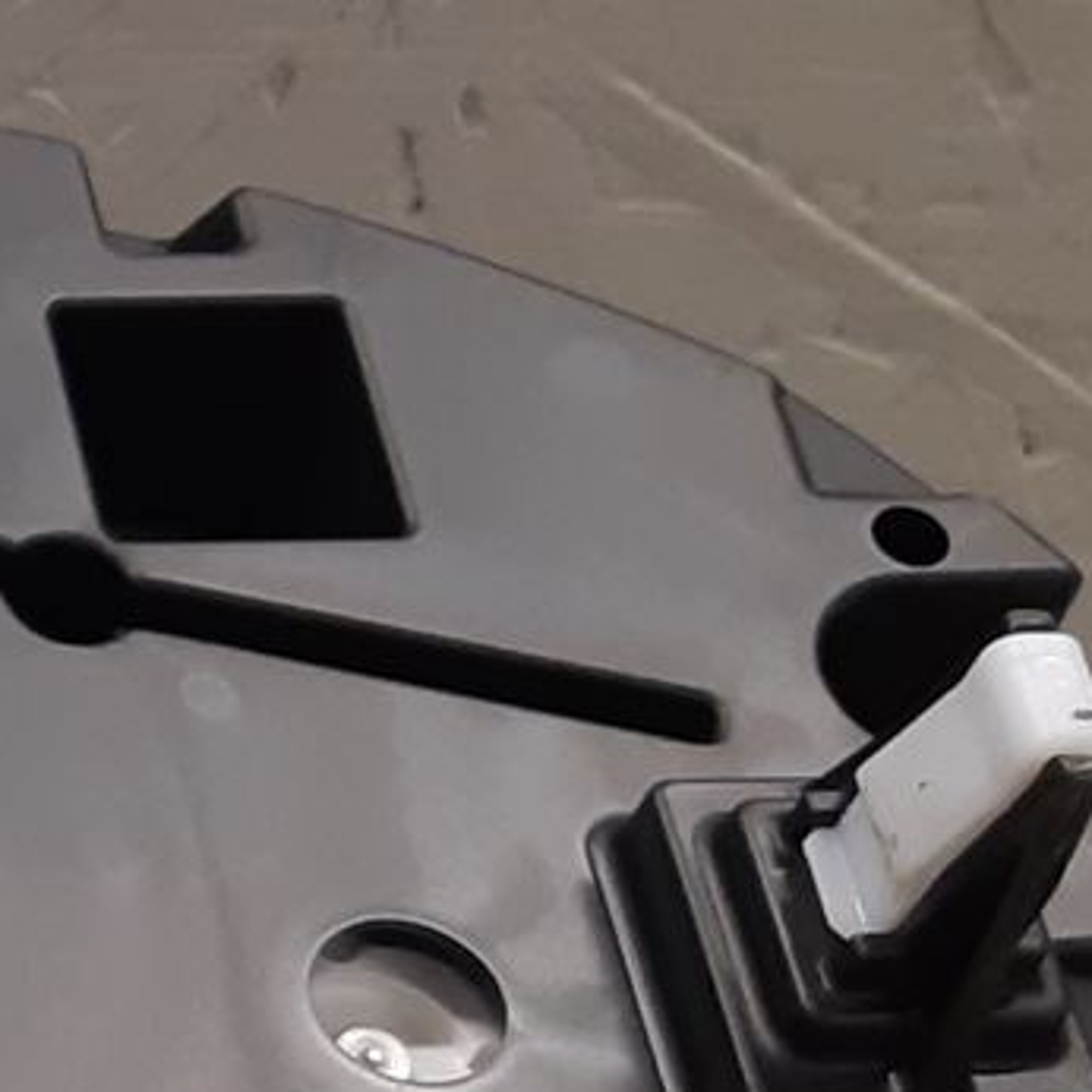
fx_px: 4854
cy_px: 1136
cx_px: -1528
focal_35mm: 136
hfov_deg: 10.9
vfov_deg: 12.7
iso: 125
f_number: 1.7
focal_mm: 3.93
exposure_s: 1/50
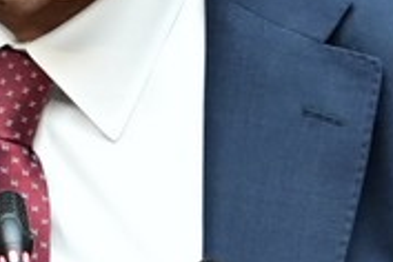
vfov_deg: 0.7
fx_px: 22236
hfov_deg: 1.0
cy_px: 127
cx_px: -56
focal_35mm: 2037
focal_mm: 200
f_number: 3.2
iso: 400
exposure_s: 1/160
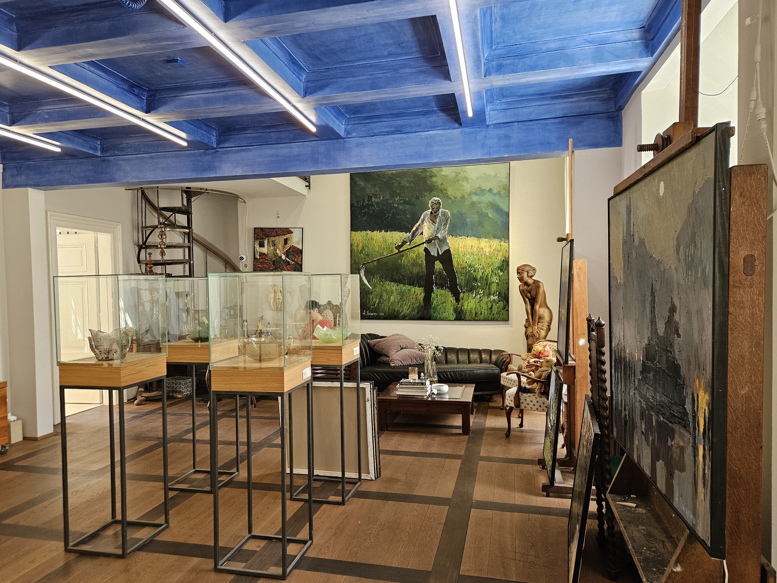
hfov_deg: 71.6
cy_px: 295
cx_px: 375
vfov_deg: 56.8
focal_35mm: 24
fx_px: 539
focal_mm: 5.4
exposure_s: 1/100
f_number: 1.8
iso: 400
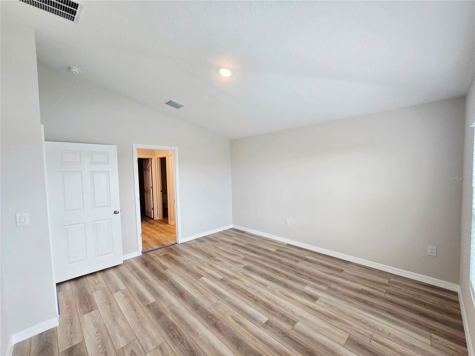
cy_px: 178
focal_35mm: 13
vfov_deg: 89.9
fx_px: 178
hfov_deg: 106.2
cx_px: 238
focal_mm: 2.2
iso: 80
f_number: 2.2
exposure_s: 1/60.2
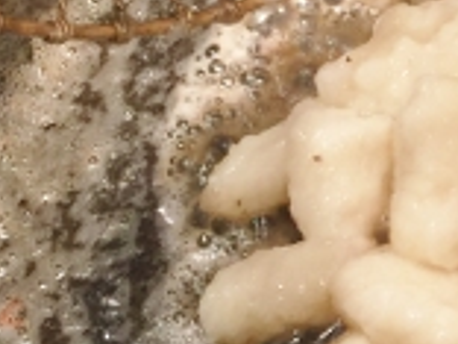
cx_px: 640
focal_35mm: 119
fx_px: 1574
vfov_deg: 12.4
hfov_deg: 15.5
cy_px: 212
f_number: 2.2
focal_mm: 4.15
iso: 40
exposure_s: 1/15
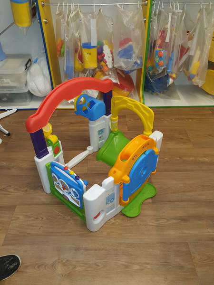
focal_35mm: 26
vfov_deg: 67.3
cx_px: 107
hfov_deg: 53.1
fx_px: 214
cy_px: 142
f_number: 2.4
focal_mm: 4.32
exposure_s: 1/33
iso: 125
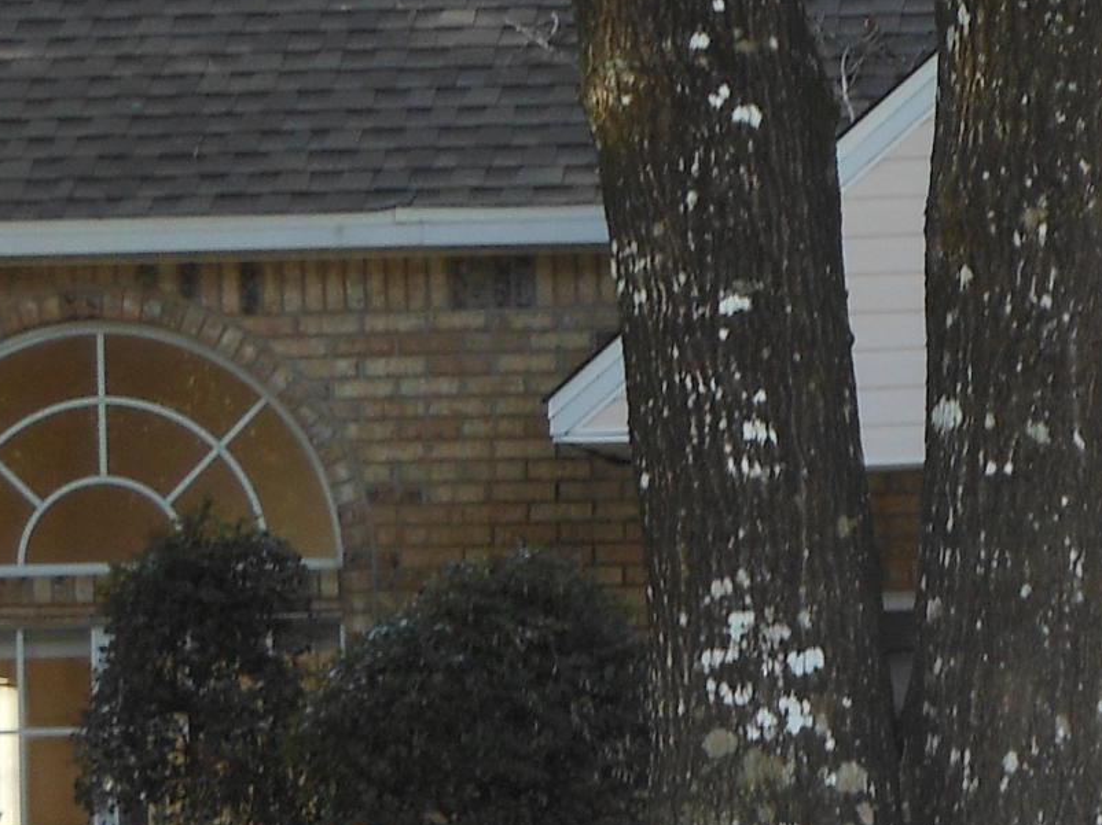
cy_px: 631
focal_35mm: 247
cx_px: 1402
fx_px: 7861
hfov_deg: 7.9
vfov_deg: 6.0
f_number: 4.3
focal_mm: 11.7
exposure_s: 1/60
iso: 80
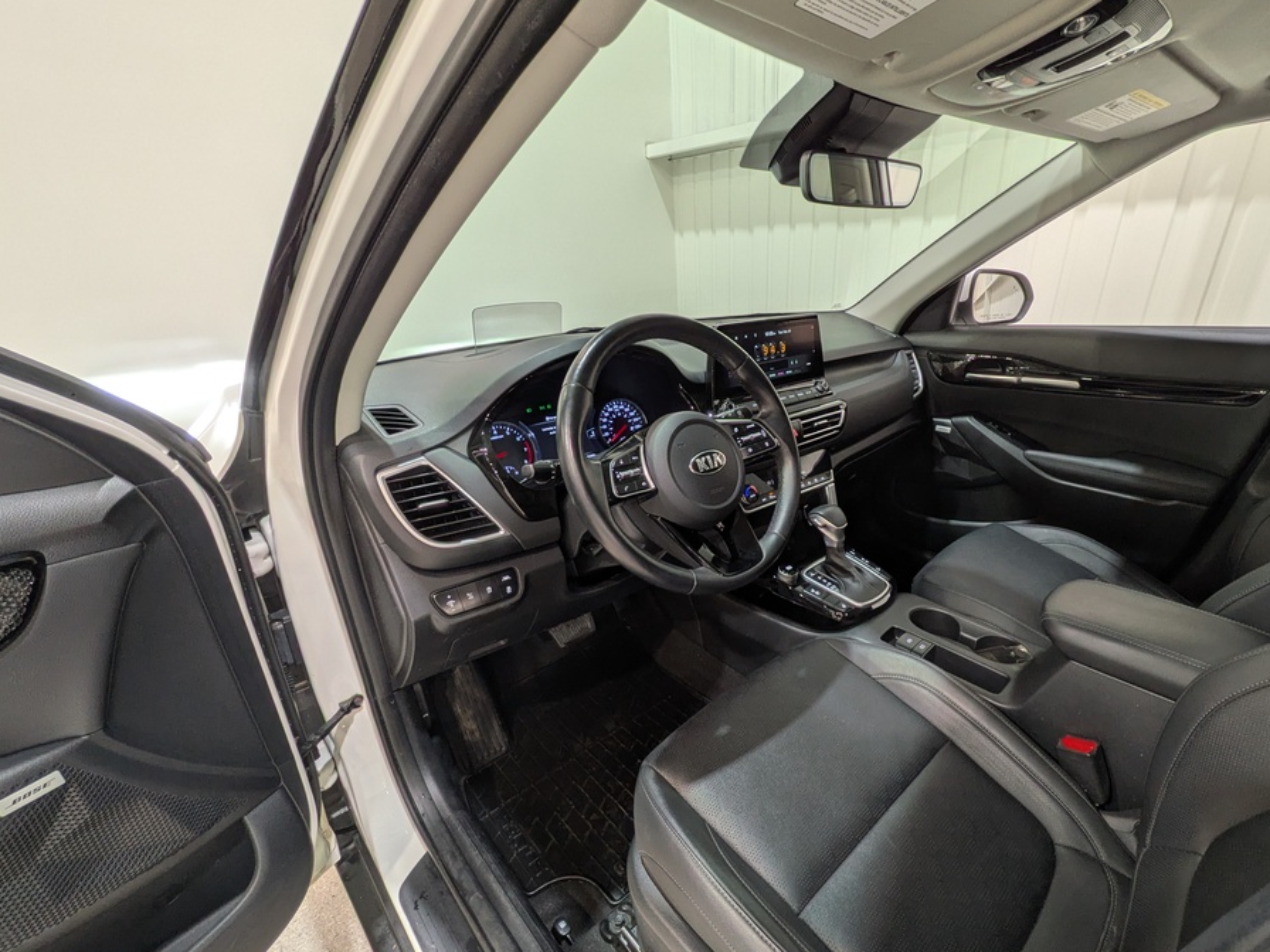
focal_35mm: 16
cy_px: 534
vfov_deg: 77.8
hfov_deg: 94.0
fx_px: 587
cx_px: 712
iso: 57
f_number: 2.2
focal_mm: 1.83
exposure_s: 1/50
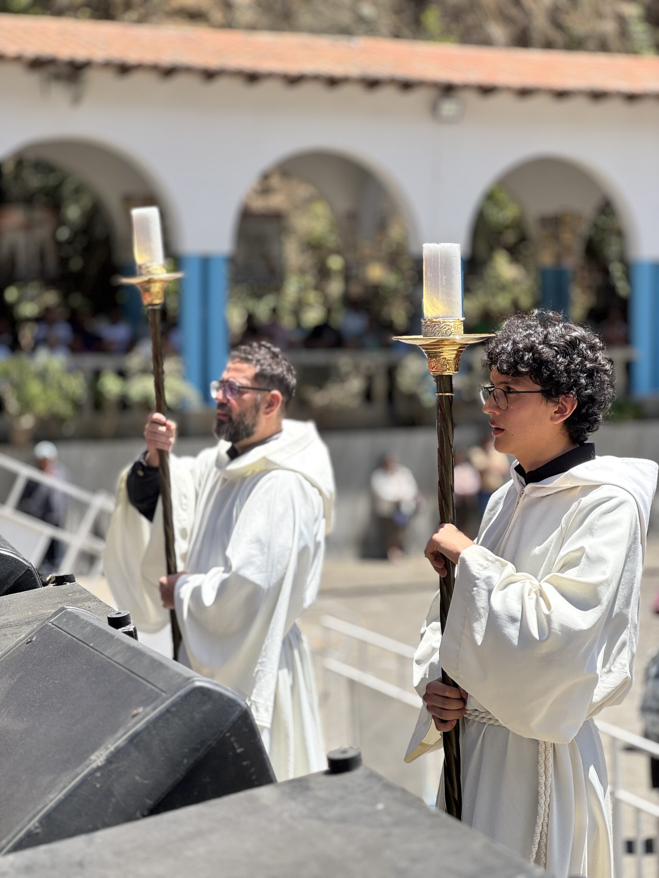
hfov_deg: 19.1
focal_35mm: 77
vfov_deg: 25.3
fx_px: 1955
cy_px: 439
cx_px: 330
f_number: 2.8
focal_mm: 9
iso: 25
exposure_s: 1/401
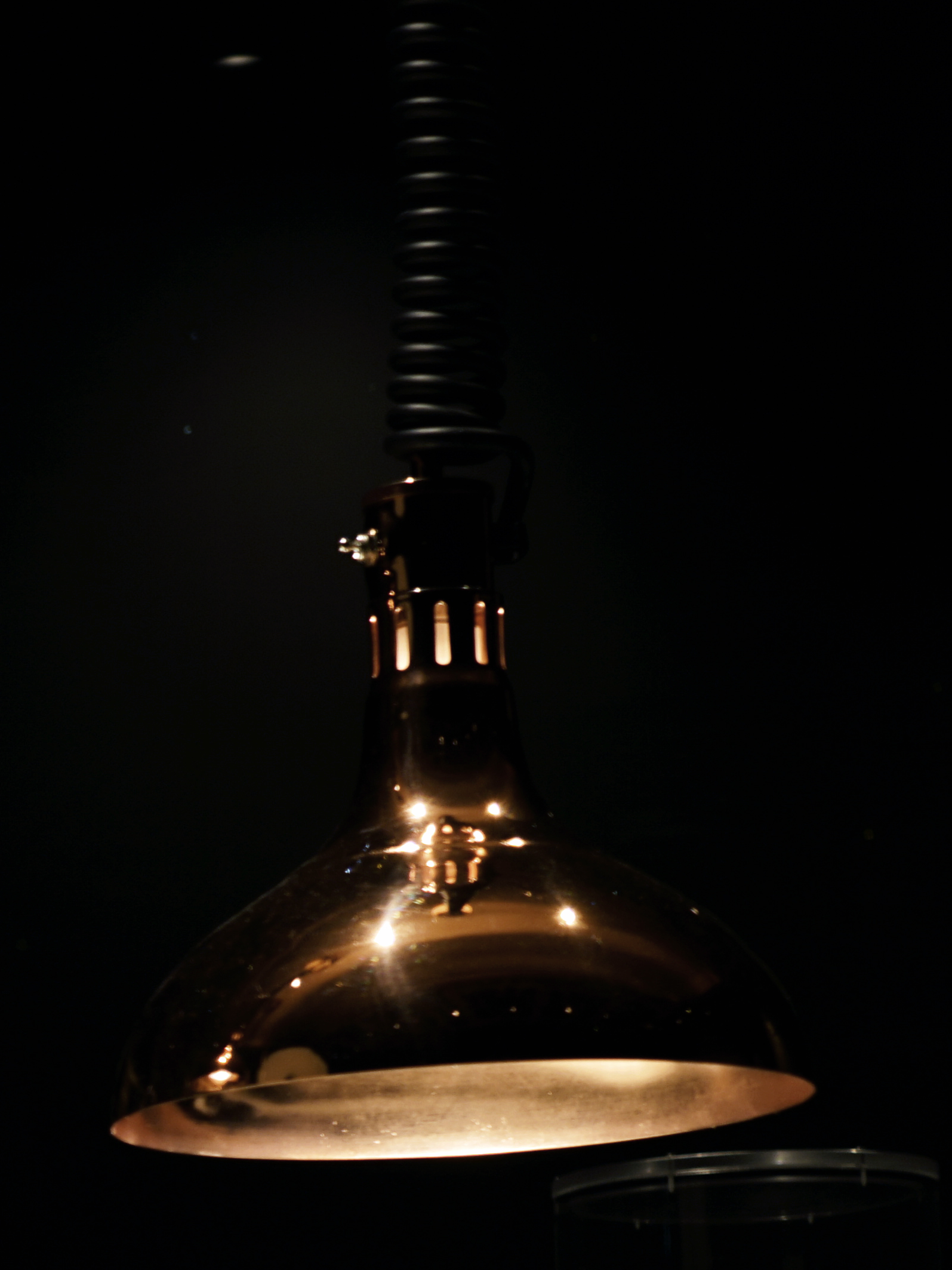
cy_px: 1409
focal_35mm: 151
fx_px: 5538
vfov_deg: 12.8
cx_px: -1209
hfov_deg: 9.0
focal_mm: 42
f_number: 5
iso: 160
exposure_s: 1/40
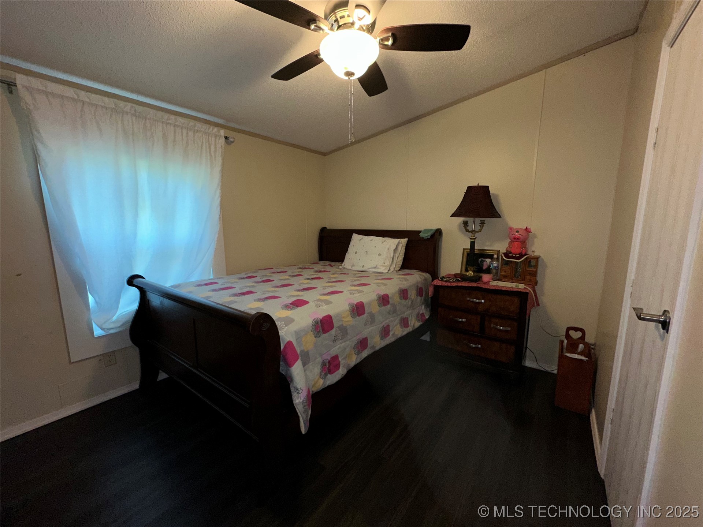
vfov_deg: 85.7
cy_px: 264
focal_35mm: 14
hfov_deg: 102.1
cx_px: 352
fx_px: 284
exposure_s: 1/78
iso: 80
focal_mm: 2.22
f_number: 2.2
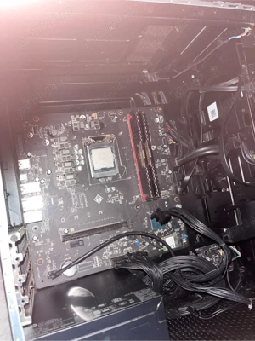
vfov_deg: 67.3
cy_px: 170
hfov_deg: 53.1
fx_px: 255
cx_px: 128
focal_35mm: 26
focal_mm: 5.1
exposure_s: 1/26
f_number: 1.6
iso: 40
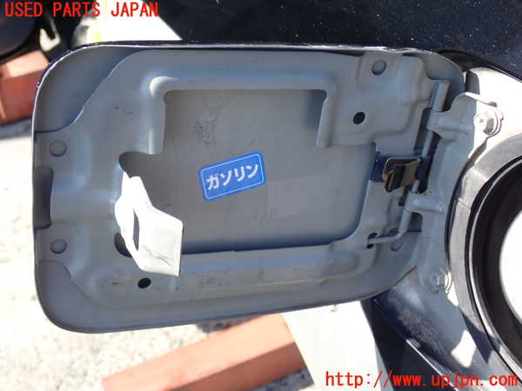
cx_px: 261
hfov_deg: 38.2
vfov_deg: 29.1
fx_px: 754
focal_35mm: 50
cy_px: 196
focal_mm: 9.01
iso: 100
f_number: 4.5
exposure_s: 1/125
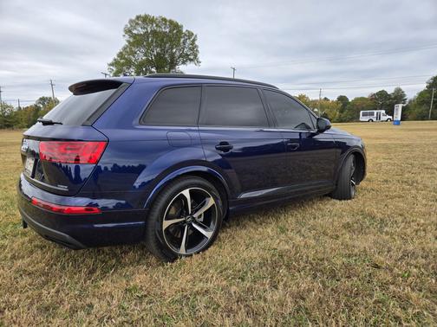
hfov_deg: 73.9
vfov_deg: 58.9
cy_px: 164
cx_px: 218
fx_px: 290
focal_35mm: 23
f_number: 1.8
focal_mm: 5.4
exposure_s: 1/1154
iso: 80
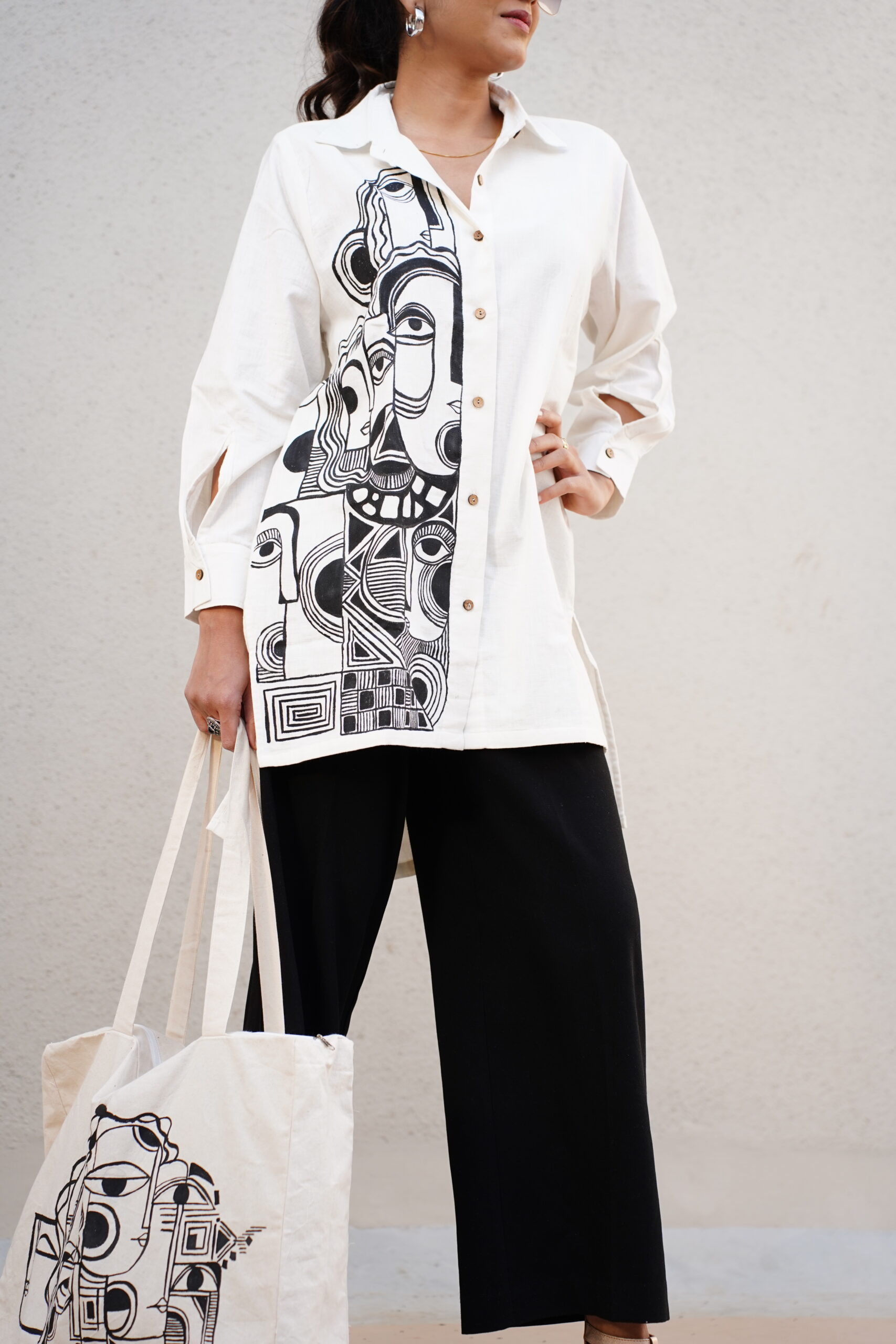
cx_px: 448
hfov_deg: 18.2
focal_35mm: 75
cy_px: 672
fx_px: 2799
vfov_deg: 27.0
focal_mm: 75
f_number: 3.5
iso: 320
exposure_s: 1/400
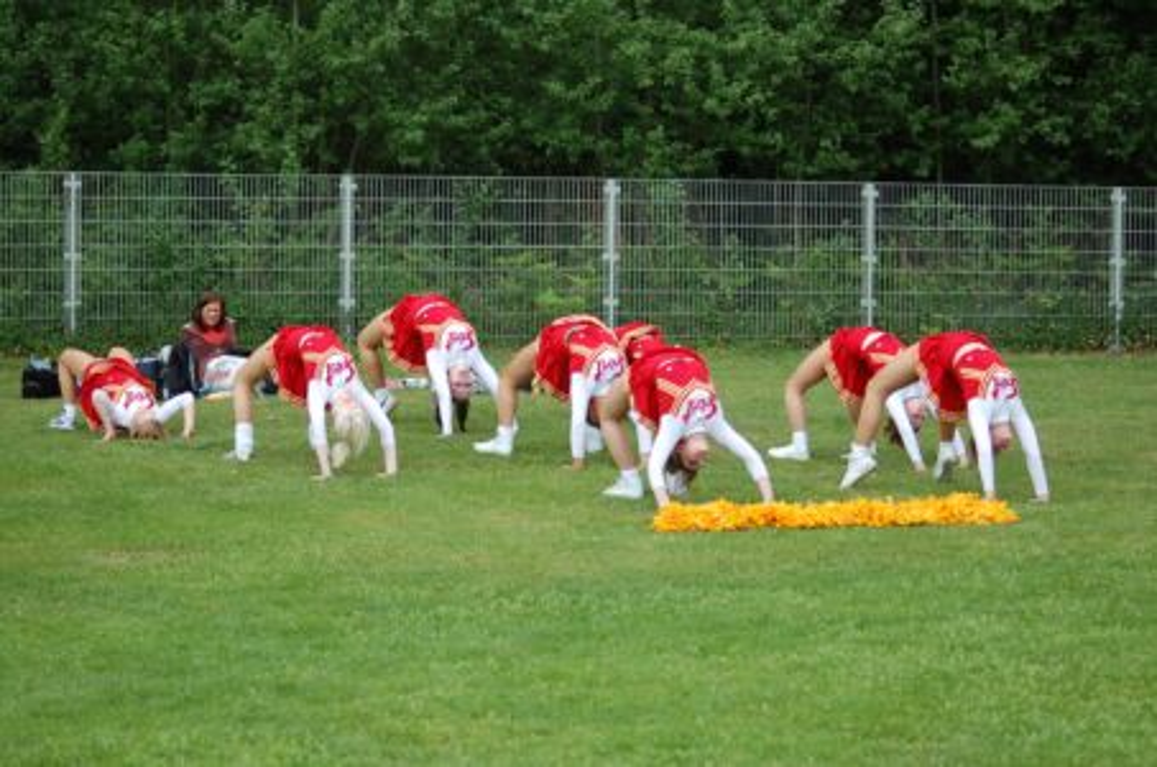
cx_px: 578
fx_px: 3367
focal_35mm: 105
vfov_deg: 13.0
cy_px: 384
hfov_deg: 19.5
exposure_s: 1/1000
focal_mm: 70
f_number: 4
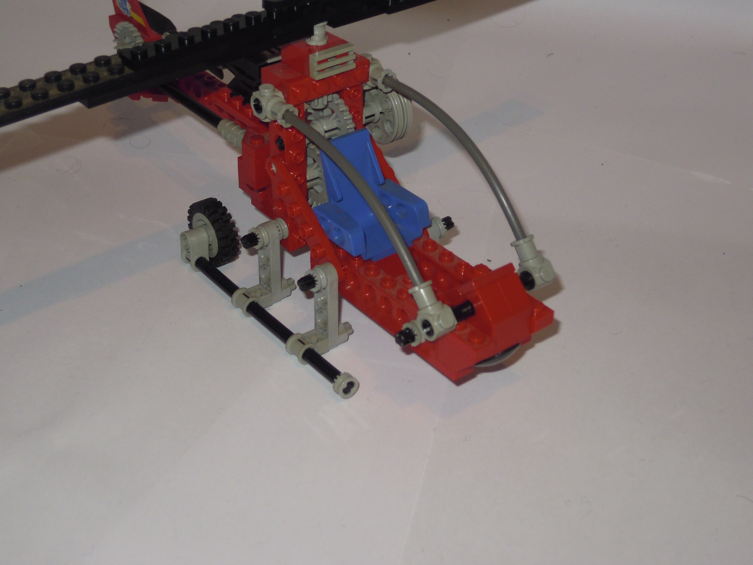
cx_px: 308
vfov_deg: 26.9
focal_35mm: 54
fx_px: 1175
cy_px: 199
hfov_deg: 35.4
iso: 100
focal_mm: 7.3
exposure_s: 1/30
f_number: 3.2
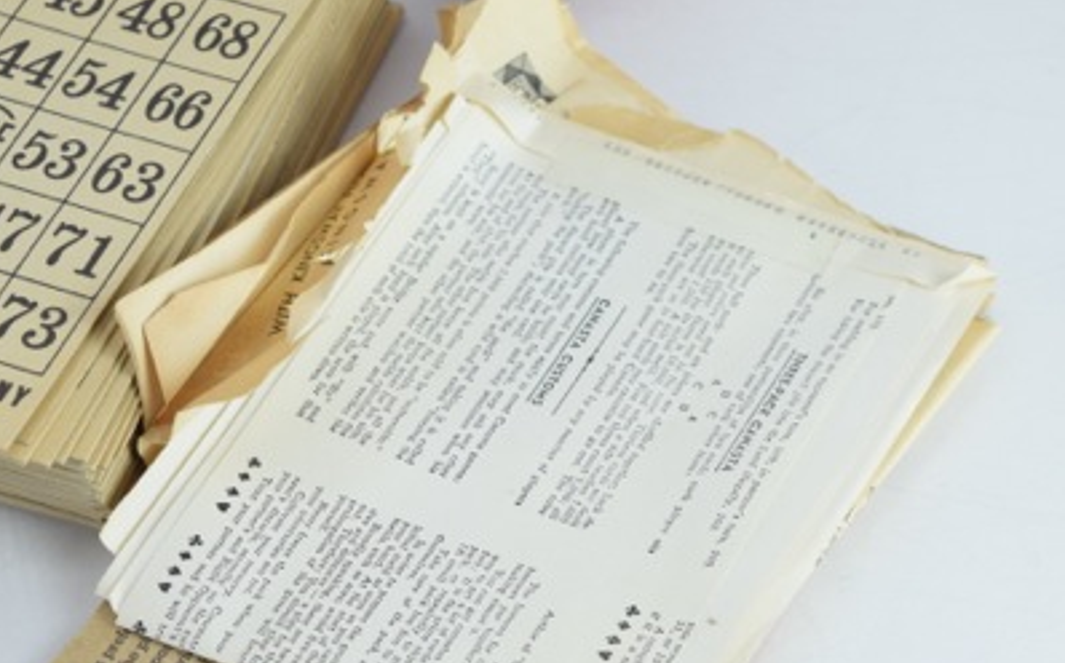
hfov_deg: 16.3
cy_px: 480
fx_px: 3712
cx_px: 535
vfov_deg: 10.2
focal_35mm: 128
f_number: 6.3
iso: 800
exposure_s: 1/125
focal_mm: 52
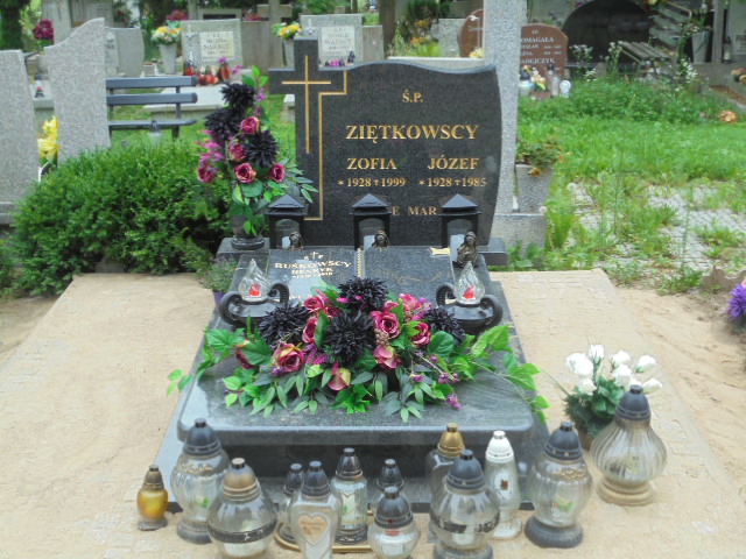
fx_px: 1056
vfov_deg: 29.7
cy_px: 280
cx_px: 373
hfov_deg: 38.9
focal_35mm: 49
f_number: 4.8
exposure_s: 1/100
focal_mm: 8.9
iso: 100
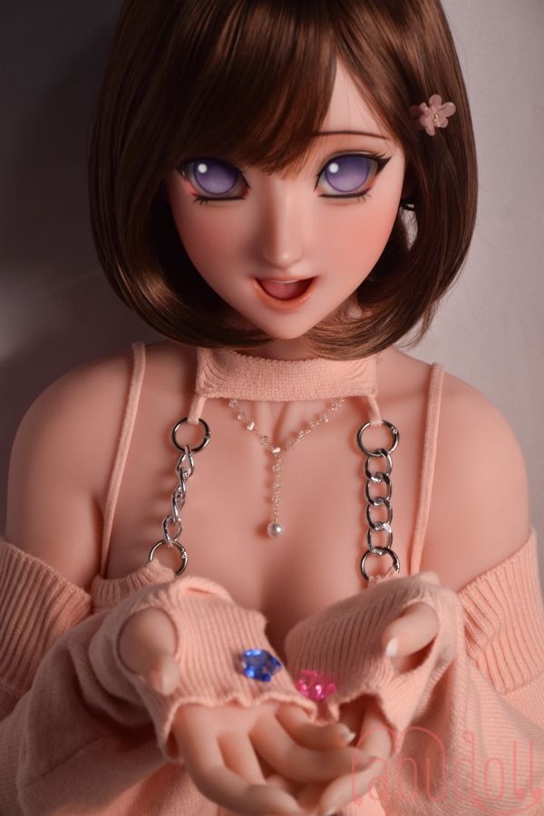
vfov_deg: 19.5
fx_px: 2380
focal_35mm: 105
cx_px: 272
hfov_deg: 13.0
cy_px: 408
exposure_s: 1/180
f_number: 8
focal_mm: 70
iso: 500
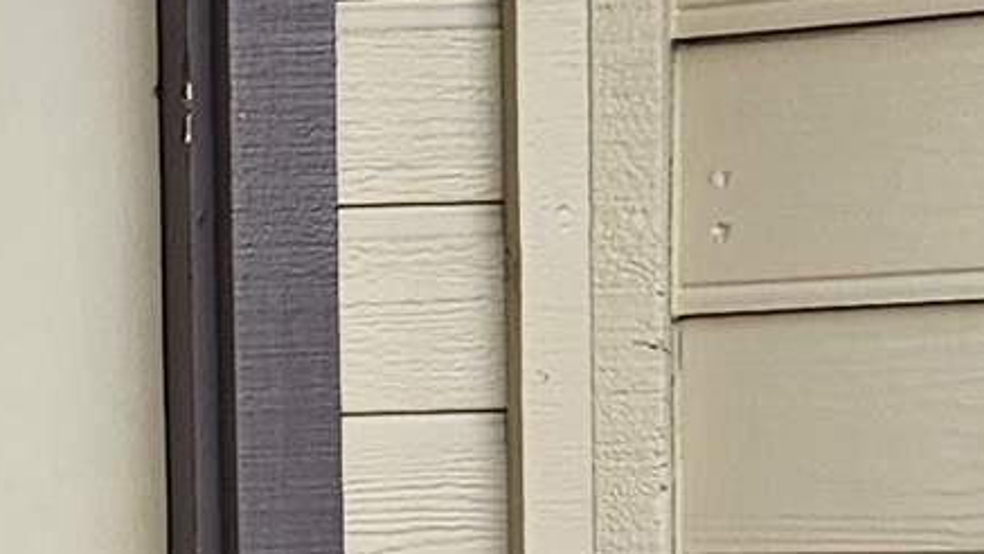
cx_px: -608
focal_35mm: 176
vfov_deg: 6.9
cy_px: 640
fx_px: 4593
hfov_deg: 11.6
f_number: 1.8
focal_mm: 5.4
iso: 25
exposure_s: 1/147
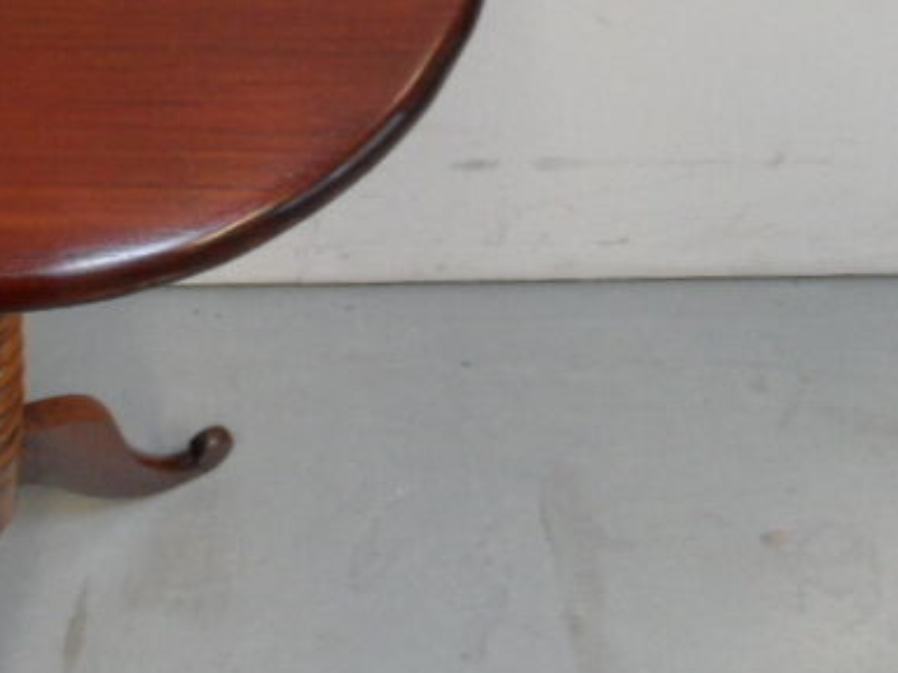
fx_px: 1660
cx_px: -138
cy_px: 70
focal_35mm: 64
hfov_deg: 27.2
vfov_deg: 22.4
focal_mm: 3.9
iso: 240
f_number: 3.2
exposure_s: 1/15
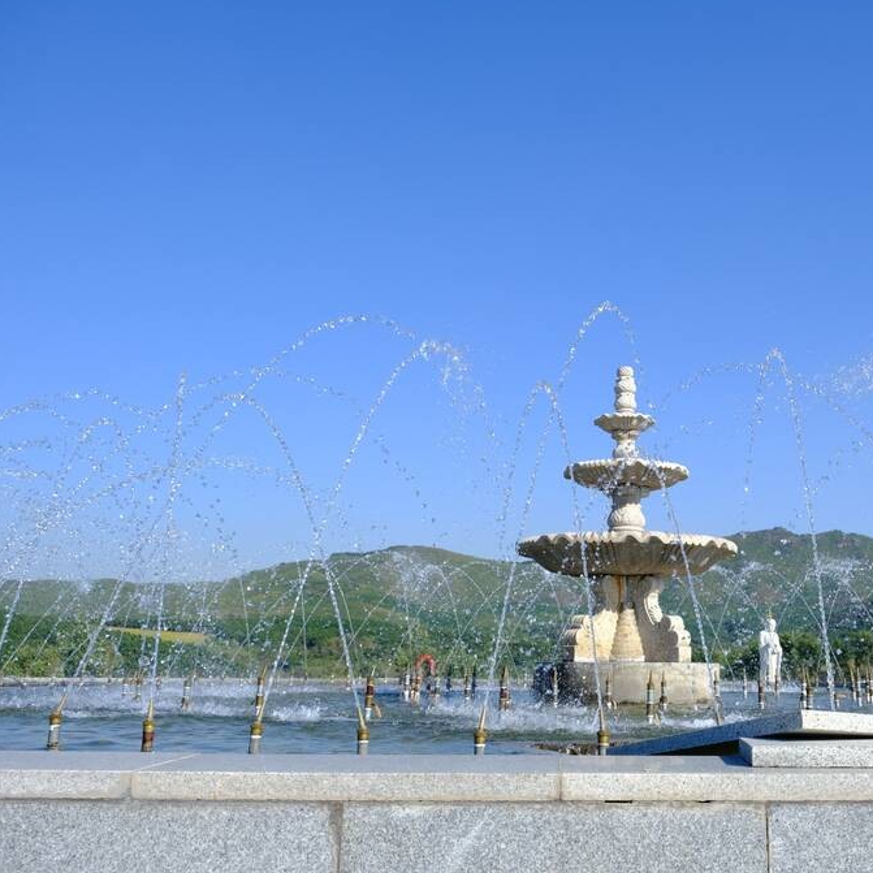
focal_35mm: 35
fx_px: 999
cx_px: 619
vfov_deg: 47.2
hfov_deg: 46.1
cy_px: 432
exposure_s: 1/640
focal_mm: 18
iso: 200
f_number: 5.6
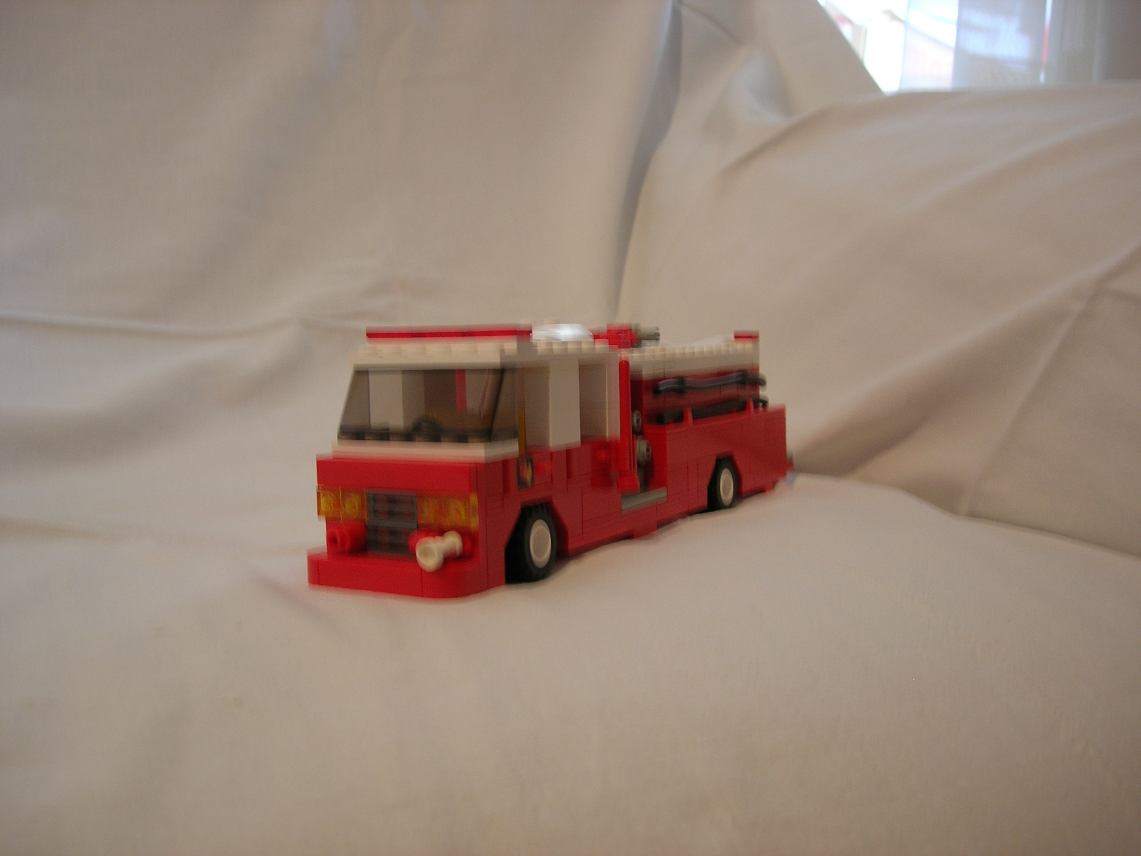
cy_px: 428
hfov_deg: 49.0
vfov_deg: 37.7
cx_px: 570
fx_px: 1253
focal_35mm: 38
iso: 64
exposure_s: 1/6
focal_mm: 7.8
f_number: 2.8
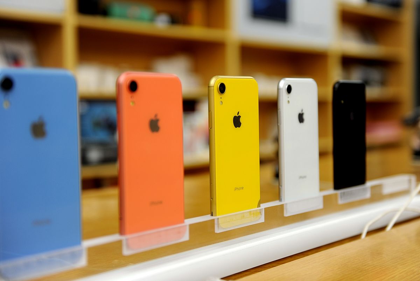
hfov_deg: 36.2
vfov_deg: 24.7
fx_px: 642
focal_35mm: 55
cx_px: 210
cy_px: 140
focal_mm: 55
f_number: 2.8
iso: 200
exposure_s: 1/100
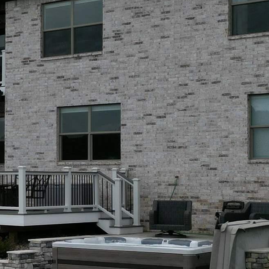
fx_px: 870
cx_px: -209
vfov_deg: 17.5
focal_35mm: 99
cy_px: 165
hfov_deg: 15.3
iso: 110
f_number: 1.7
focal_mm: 6.72
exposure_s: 1/5000
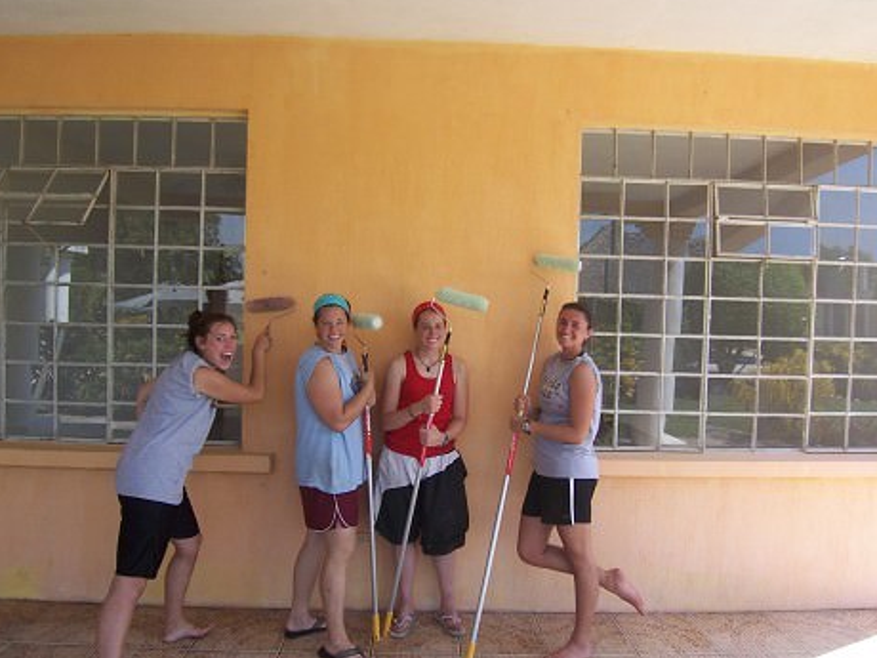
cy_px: 330
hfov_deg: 71.6
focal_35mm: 24
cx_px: 421
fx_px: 608
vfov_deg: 56.8
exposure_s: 1/250
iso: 64
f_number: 2.8
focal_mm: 3.8
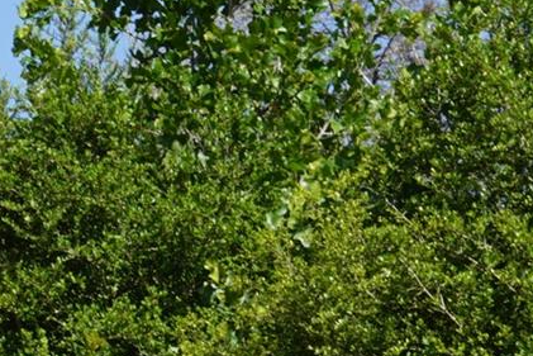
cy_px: 732
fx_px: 5406
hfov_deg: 5.5
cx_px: -537
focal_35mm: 365
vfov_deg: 3.7
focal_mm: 50
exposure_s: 1/100
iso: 100
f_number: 11
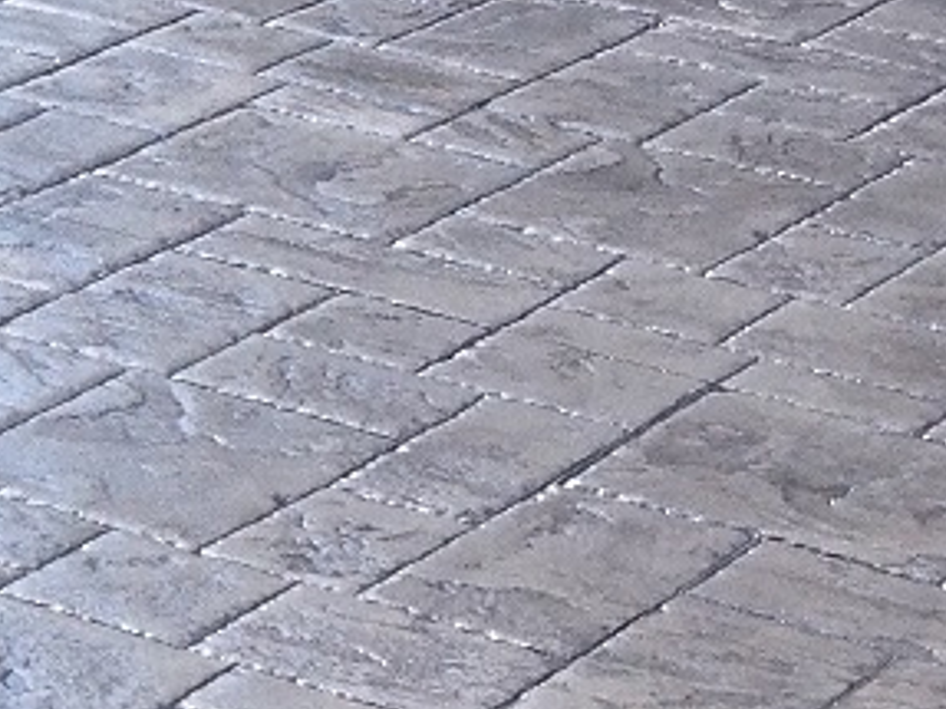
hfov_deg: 9.3
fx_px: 5436
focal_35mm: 199
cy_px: 389
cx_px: -1025
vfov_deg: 7.5
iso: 64
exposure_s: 1/400
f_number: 2.4
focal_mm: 4.28
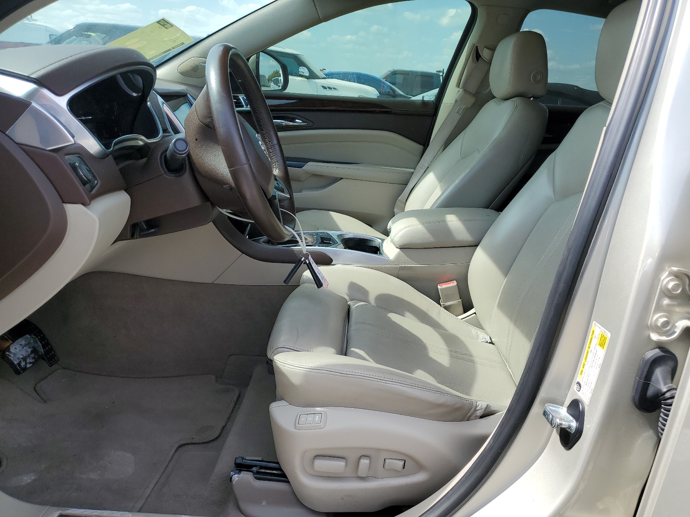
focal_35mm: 26
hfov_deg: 67.3
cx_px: 345
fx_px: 518
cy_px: 258
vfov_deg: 53.1
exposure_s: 1/1000
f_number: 1.5
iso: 50
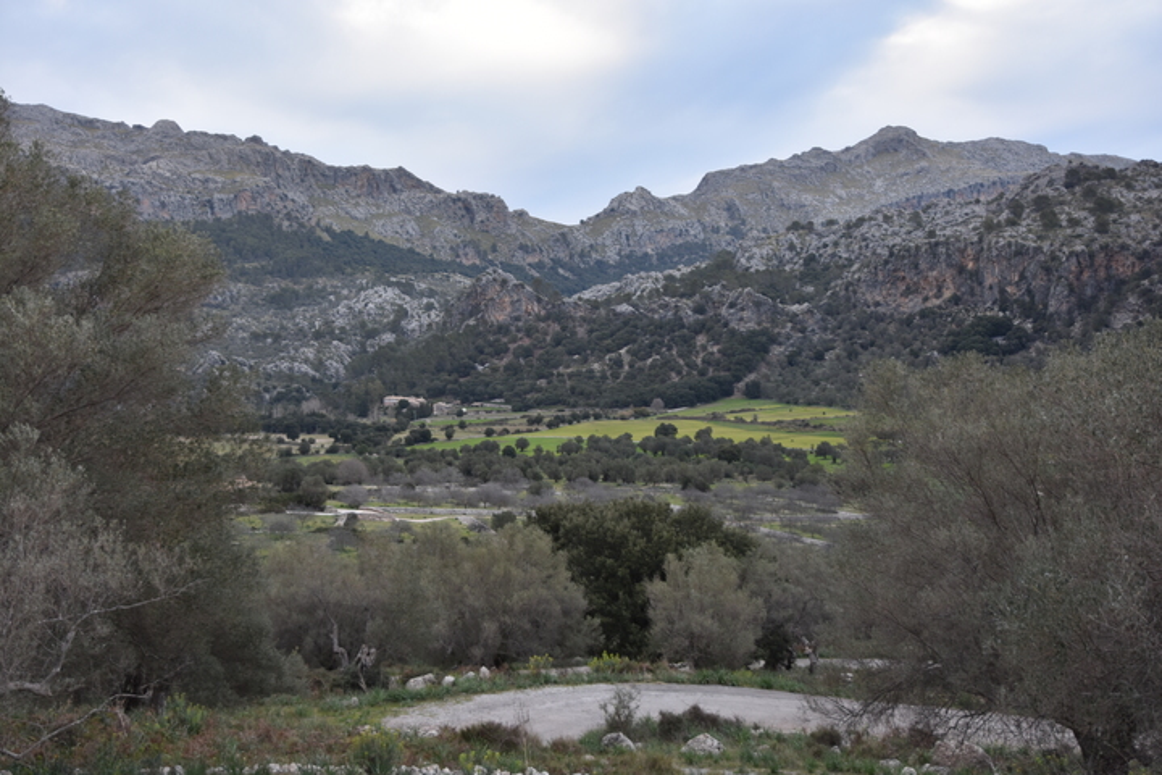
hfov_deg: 42.3
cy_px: 388
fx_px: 1501
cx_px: 581
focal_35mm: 46
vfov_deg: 28.9
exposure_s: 1/100
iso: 200
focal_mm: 31
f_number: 5
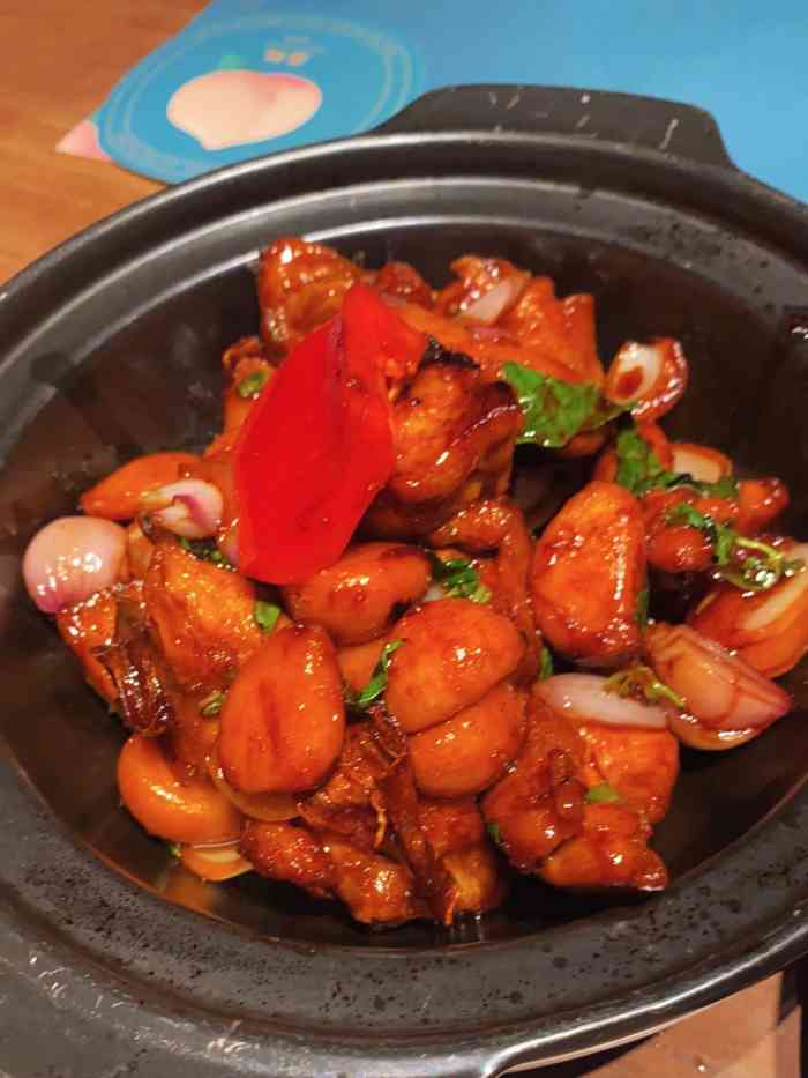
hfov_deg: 24.4
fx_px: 1867
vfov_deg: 32.2
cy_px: 539
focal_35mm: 60
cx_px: 404
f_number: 1.8
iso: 320
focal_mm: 4.25
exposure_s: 1/50
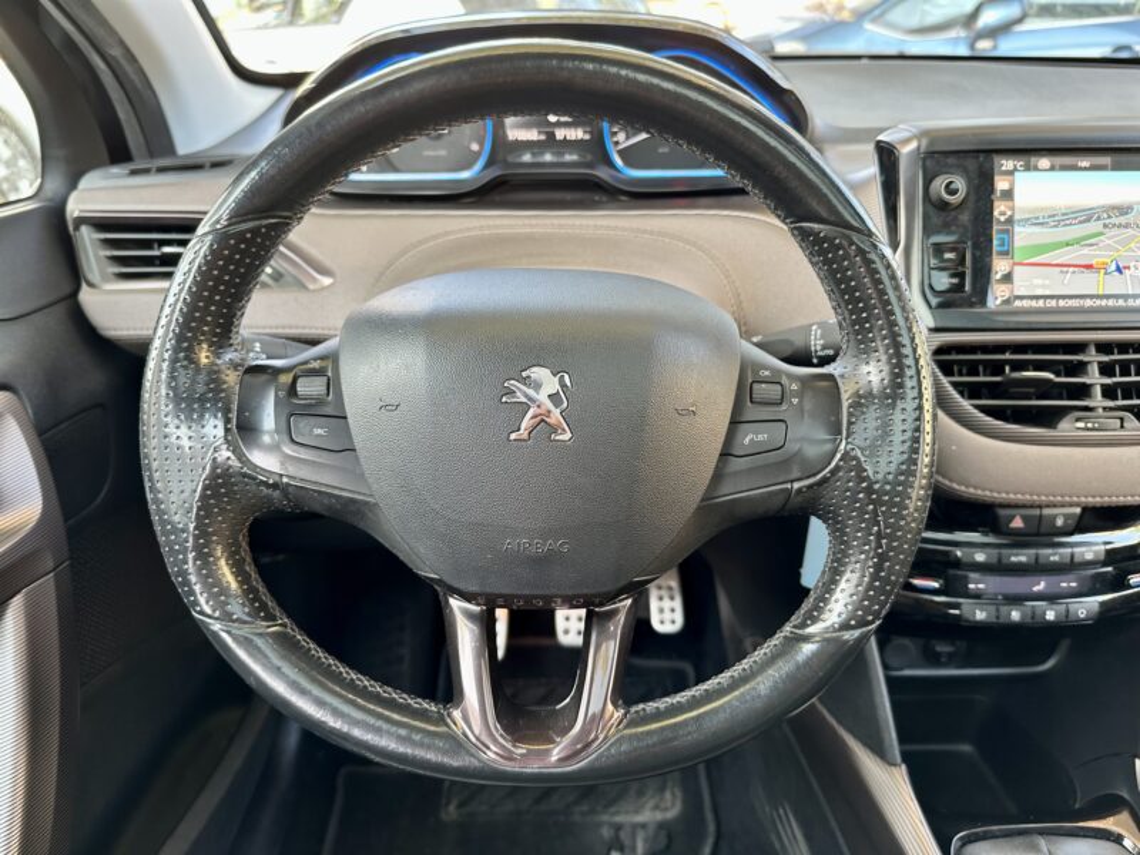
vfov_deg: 56.8
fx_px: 790
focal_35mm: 24
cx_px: 570
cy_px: 428
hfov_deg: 71.6
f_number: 1.78
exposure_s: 1/50
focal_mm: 6.86
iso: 125
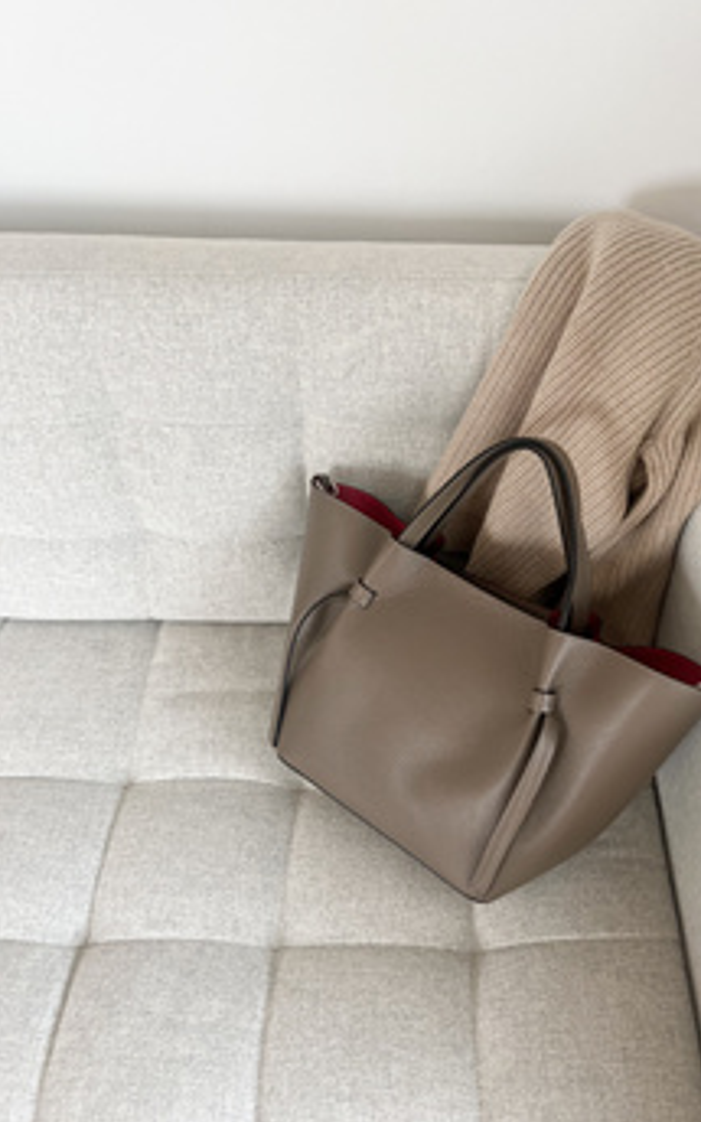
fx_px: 856
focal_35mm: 28
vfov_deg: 66.5
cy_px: 561
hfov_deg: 44.3
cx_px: 424
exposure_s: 1/120
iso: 125
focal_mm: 5.7
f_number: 1.5
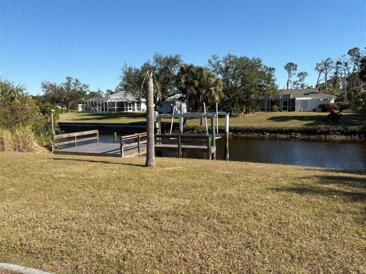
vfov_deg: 53.1
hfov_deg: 67.3
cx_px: 183
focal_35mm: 26
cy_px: 137
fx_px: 275
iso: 50
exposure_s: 1/1451
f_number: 1.6
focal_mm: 5.96
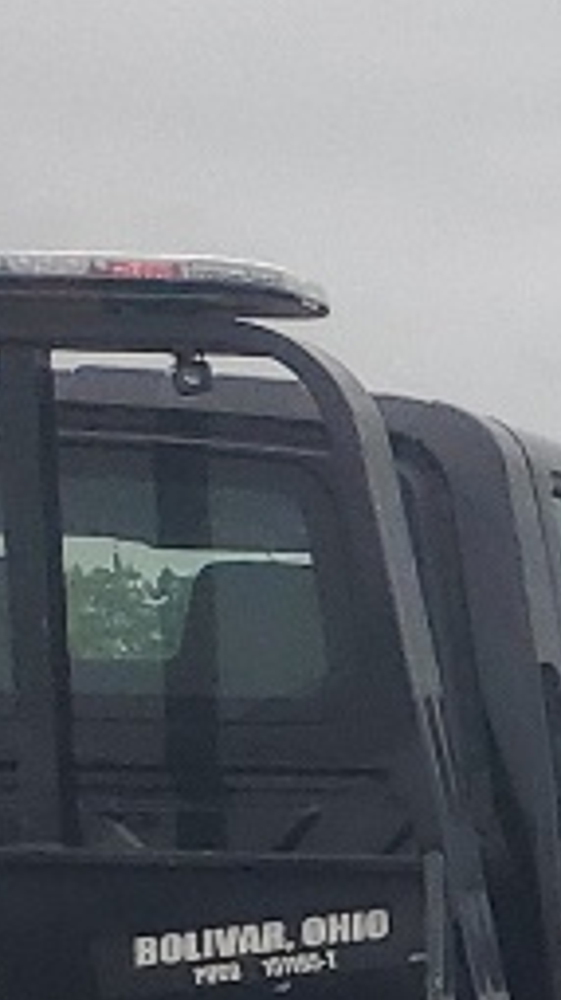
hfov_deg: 5.1
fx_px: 4718
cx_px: 3021
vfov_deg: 11.3
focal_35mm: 178
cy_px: 1808
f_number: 1.5
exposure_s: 1/1250
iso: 50
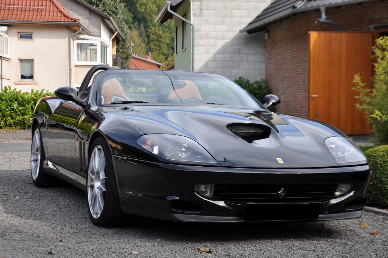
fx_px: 775
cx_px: 194
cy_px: 129
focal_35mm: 72
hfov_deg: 28.1
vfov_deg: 18.9
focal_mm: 48
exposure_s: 1/200
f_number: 7.1
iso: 200
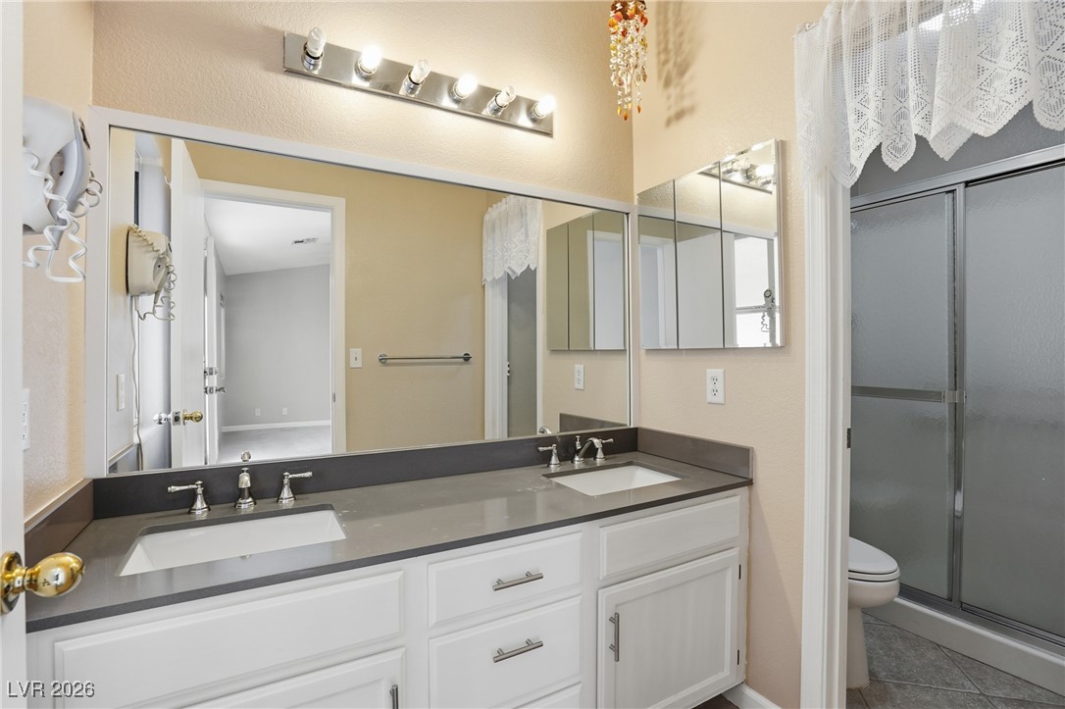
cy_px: 354
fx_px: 473
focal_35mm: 16
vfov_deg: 73.7
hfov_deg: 96.8
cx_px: 532
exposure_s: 1/100
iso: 640
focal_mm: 16
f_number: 9
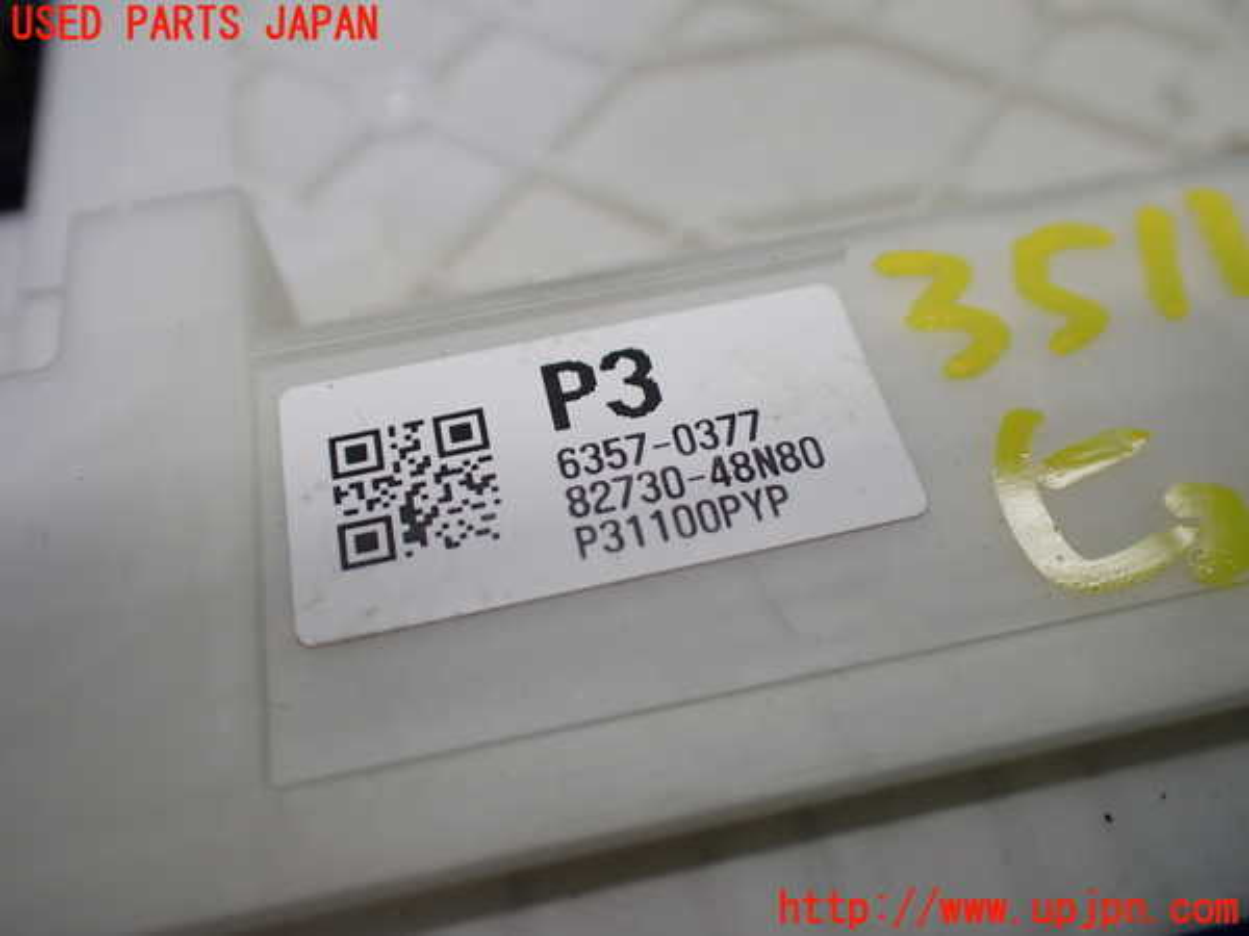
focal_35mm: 30
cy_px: 468
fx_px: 1082
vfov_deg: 46.8
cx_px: 624
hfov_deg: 60.0
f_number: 2.3
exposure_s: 1/125
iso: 160
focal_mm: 5.4
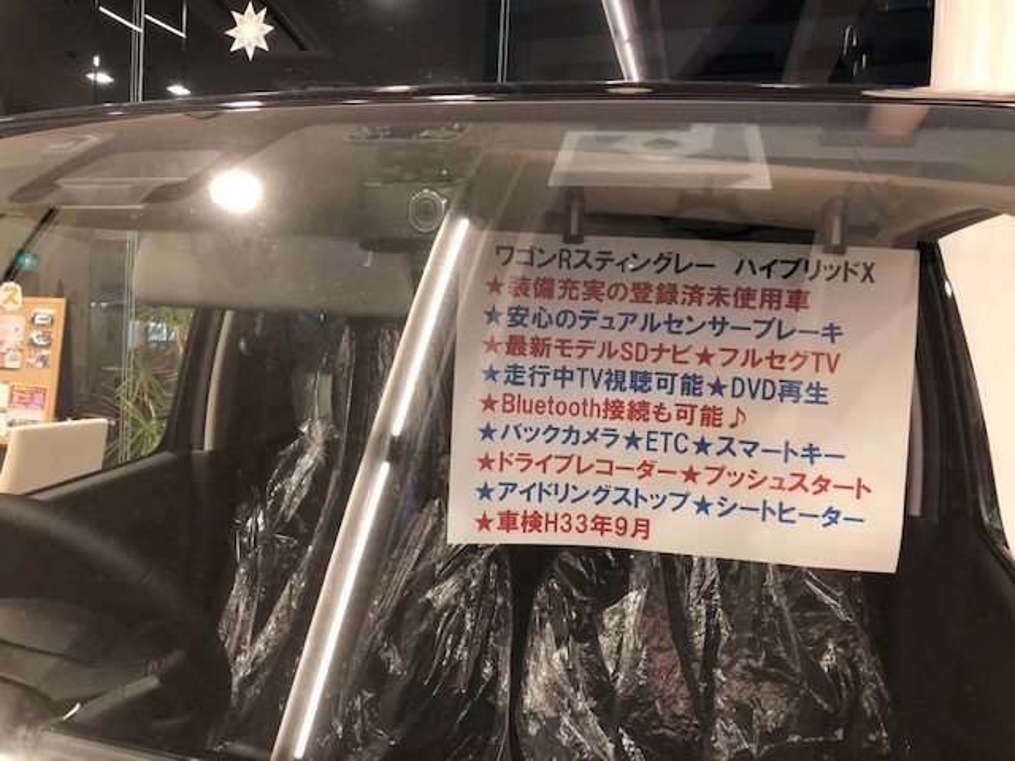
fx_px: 821
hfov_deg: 63.4
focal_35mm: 28
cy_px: 380
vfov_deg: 49.7
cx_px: 508
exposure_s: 1/50
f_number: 1.8
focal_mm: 3.99
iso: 200
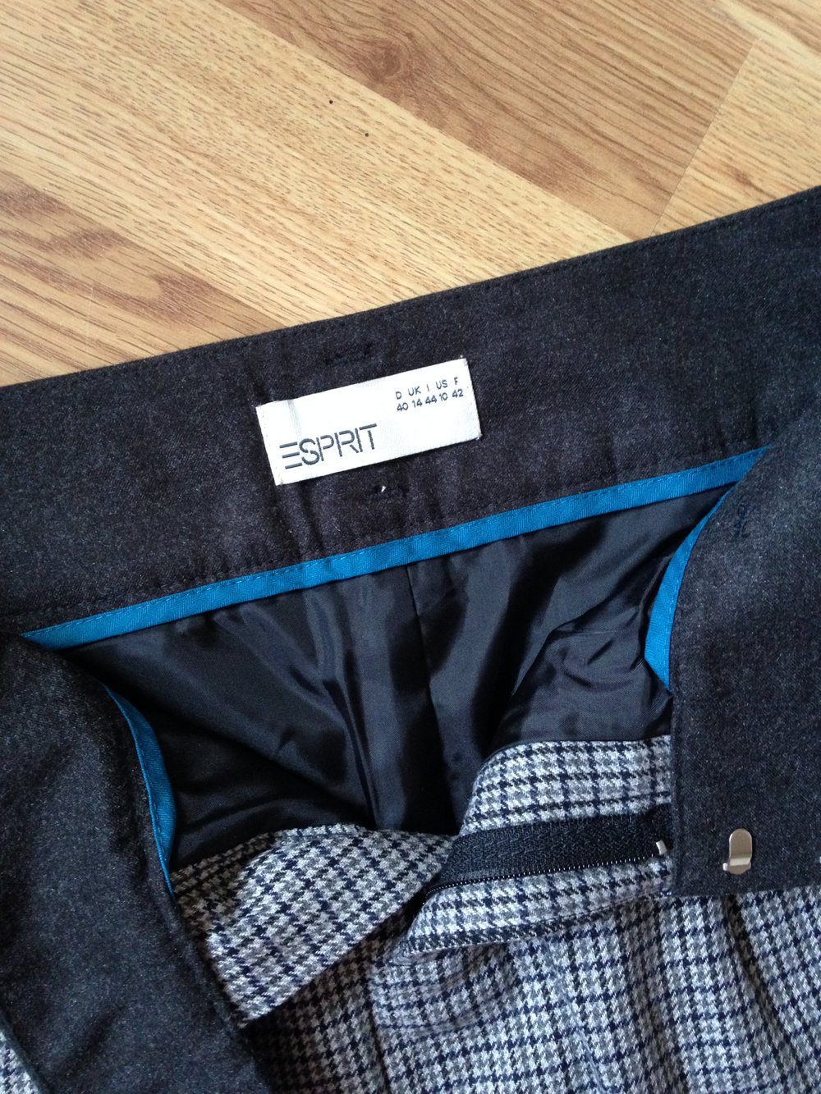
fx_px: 1043
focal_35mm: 33
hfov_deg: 43.0
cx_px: 410
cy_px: 547
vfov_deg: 55.3
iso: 320
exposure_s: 1/20
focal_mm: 4.12
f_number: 2.4
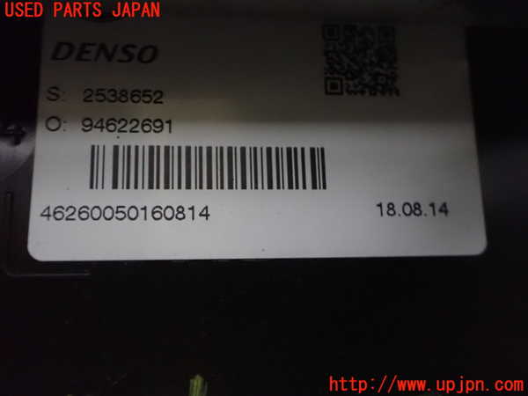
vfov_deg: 46.8
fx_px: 458
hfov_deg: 60.0
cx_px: 264
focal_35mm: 30
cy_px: 198
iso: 1600
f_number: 2.3
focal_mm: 5.4
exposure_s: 1/25
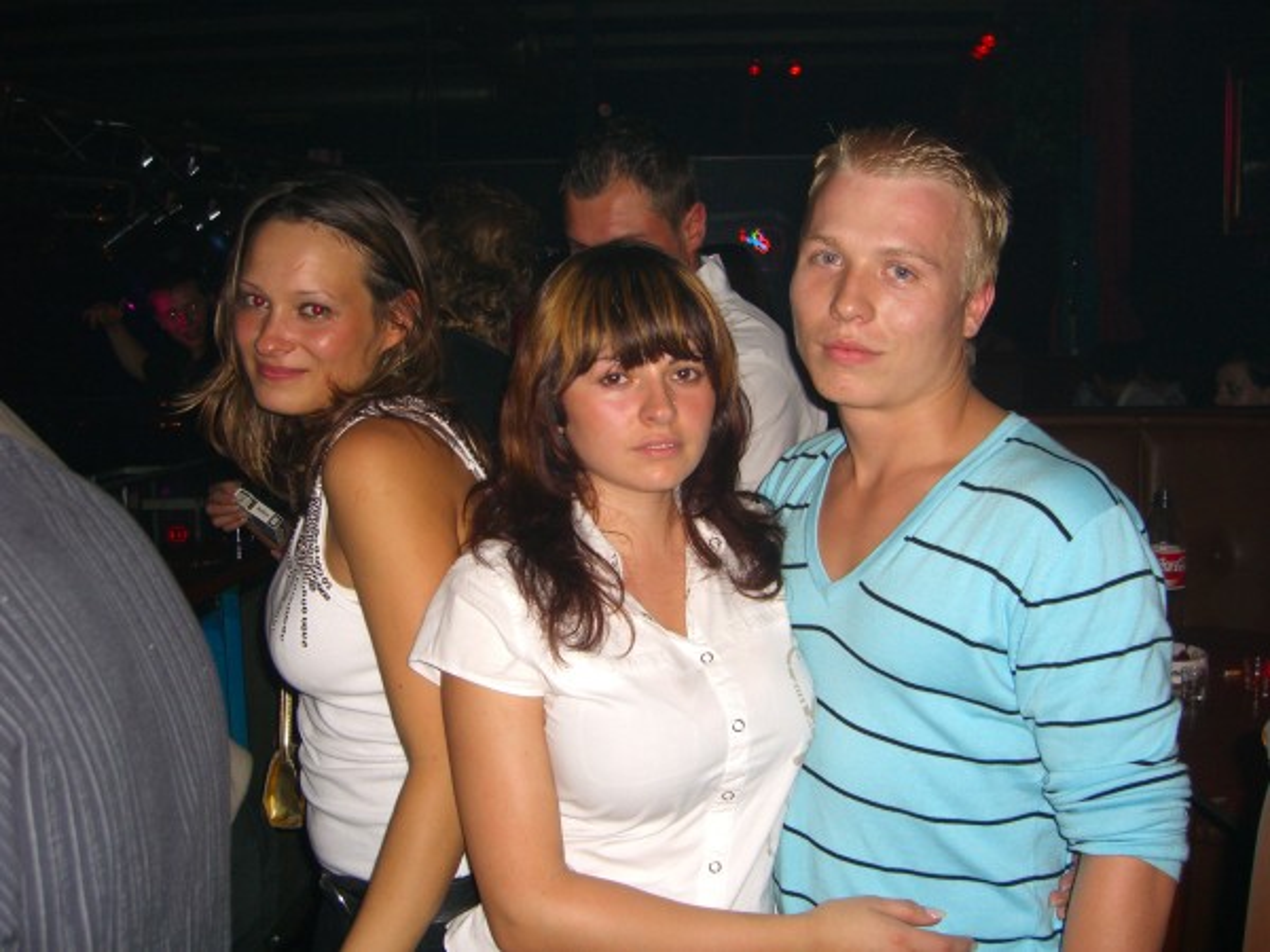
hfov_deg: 49.0
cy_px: 476
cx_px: 635
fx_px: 1394
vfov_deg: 37.7
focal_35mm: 38
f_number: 2.8
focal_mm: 7.9
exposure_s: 1/60
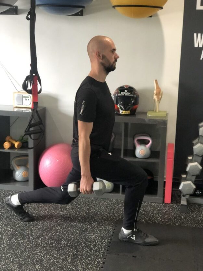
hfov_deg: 25.7
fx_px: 446
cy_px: 136
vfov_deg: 33.8
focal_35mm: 57
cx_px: 102
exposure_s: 1/33
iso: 500
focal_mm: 6.6
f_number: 2.8
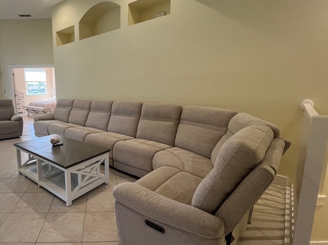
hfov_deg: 80.6
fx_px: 180
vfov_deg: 68.6
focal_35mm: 19
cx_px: 98
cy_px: 116
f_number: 1.8
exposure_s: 1/120
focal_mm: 1.57
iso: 200
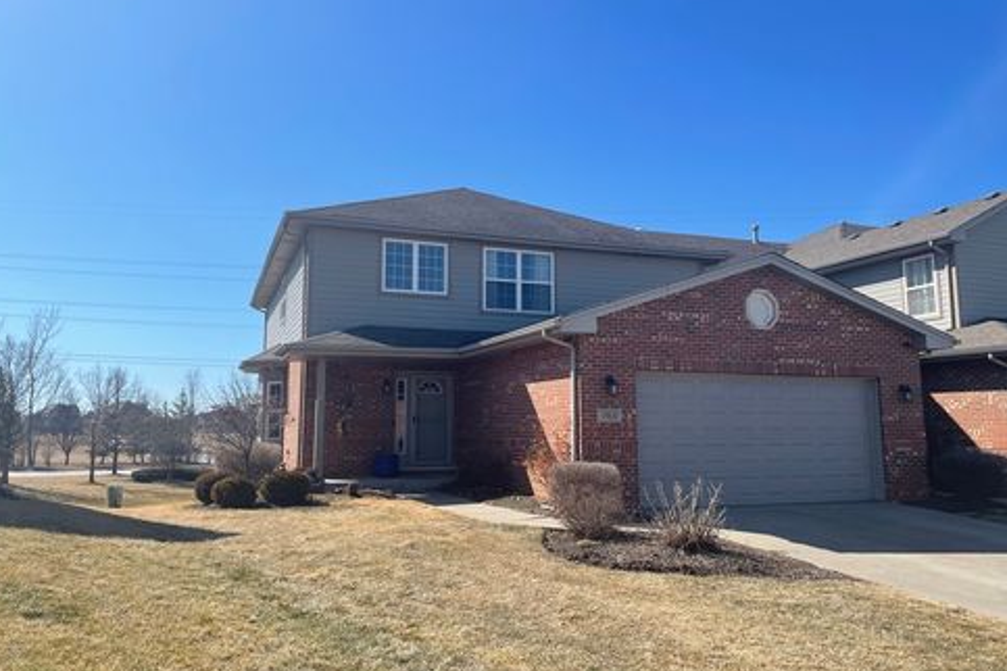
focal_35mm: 28
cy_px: 324
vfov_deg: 46.4
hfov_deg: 65.5
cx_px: 496
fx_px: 783
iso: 32
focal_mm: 4.2
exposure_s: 1/3731
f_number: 1.6
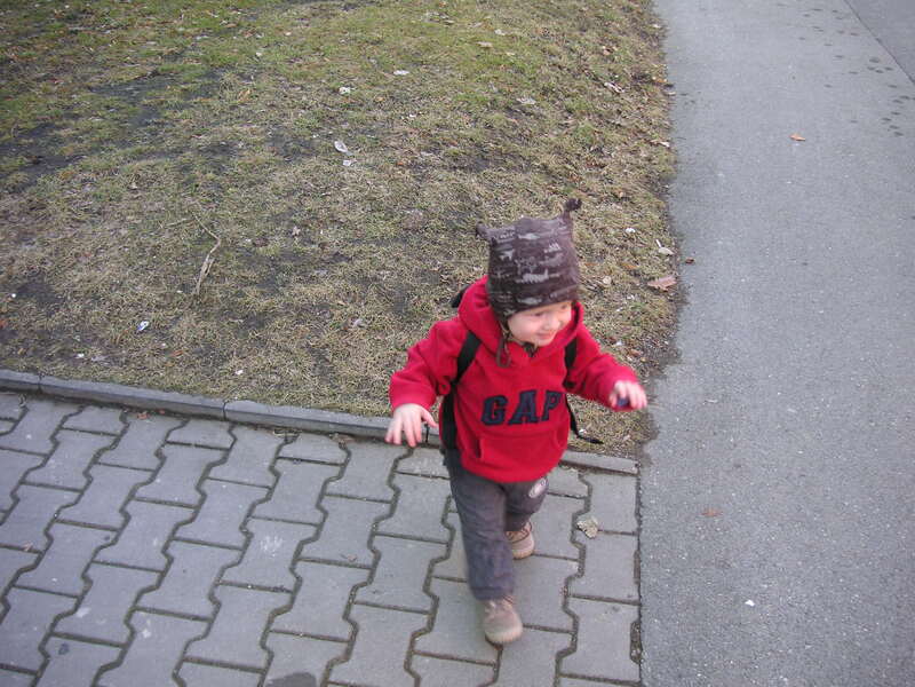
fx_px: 978
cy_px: 344
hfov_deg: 50.1
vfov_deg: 38.7
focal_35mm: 37
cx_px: 458
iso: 50
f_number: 2.8
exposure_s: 1/45
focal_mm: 6.1
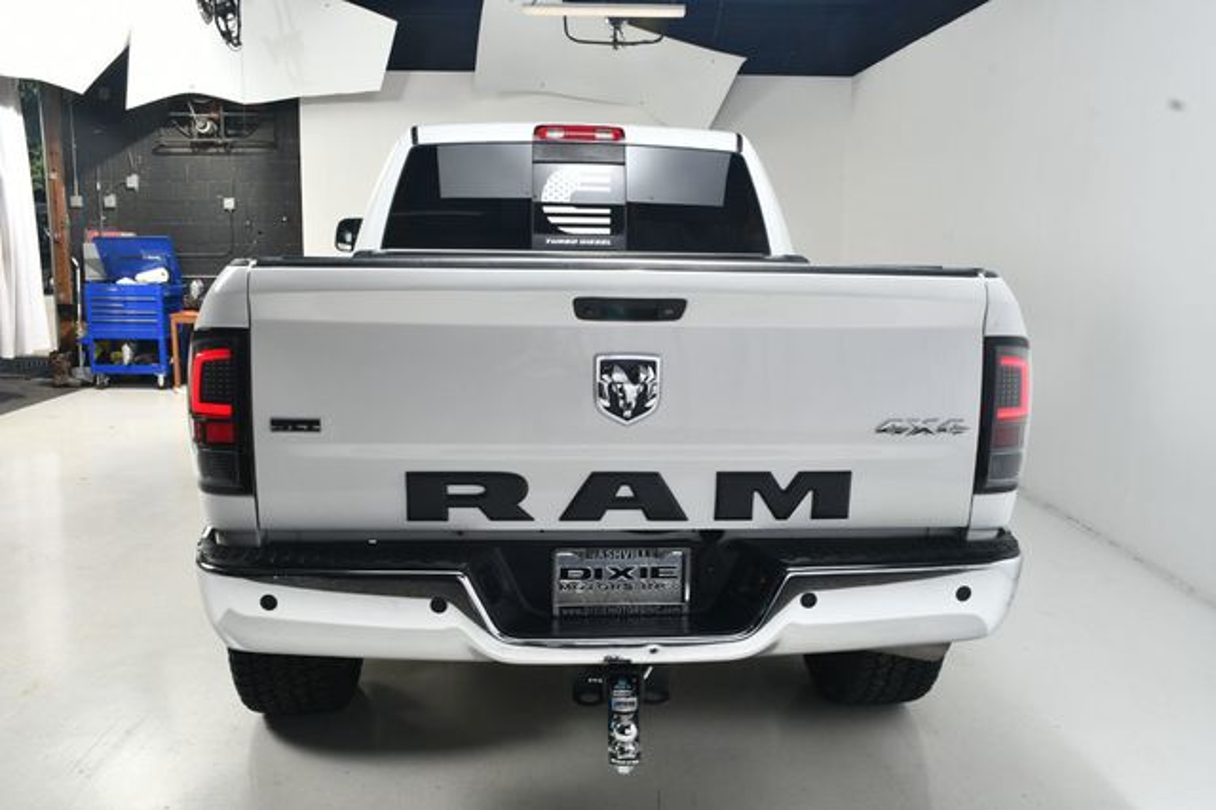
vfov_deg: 39.9
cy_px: 405
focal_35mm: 33
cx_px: 608
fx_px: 1114
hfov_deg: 57.2
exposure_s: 1/160
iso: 100
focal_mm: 22
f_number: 11
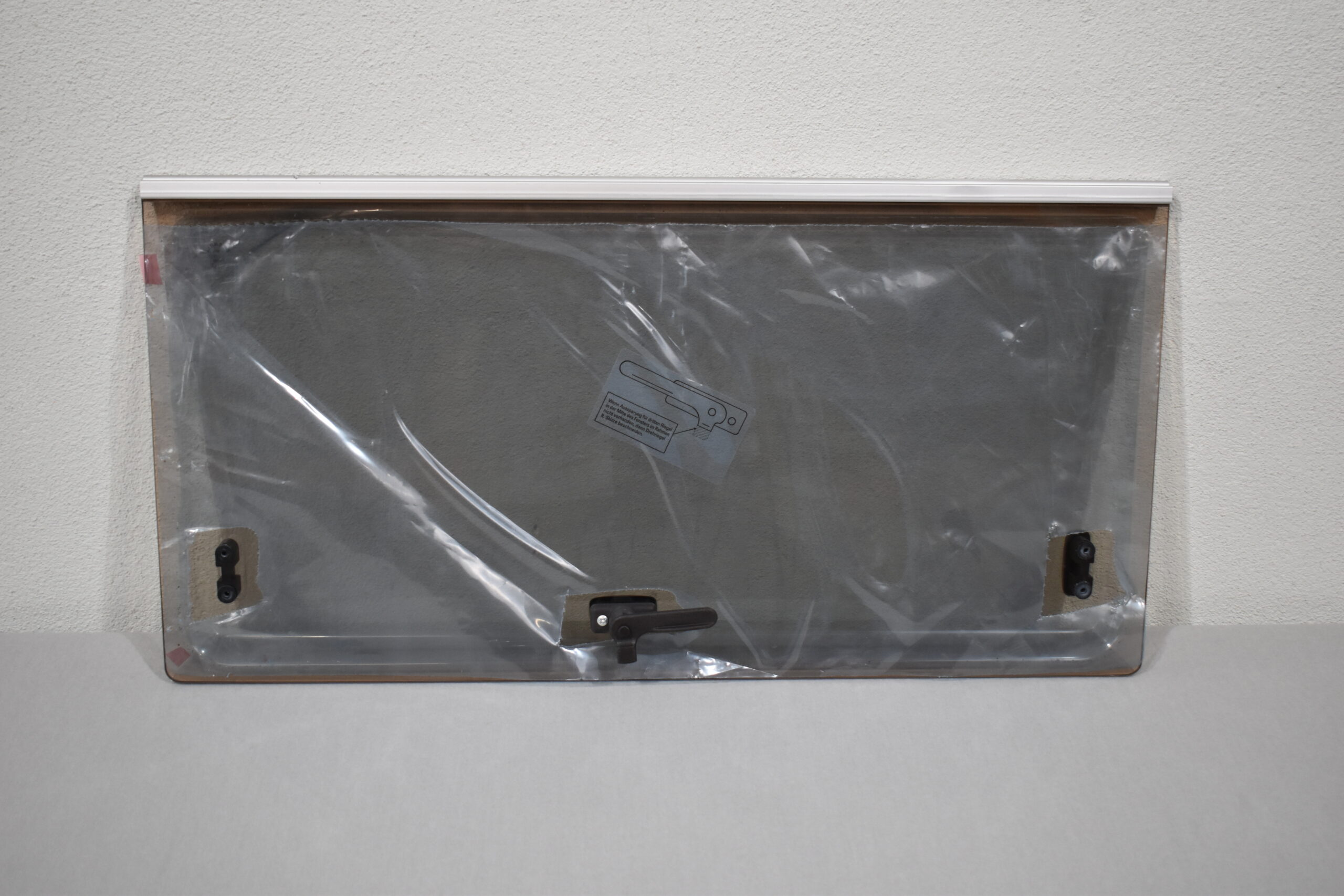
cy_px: 448
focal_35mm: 44
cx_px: 672
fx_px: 1624
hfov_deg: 45.0
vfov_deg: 30.9
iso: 800
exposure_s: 1/250
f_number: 4.2
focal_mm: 29
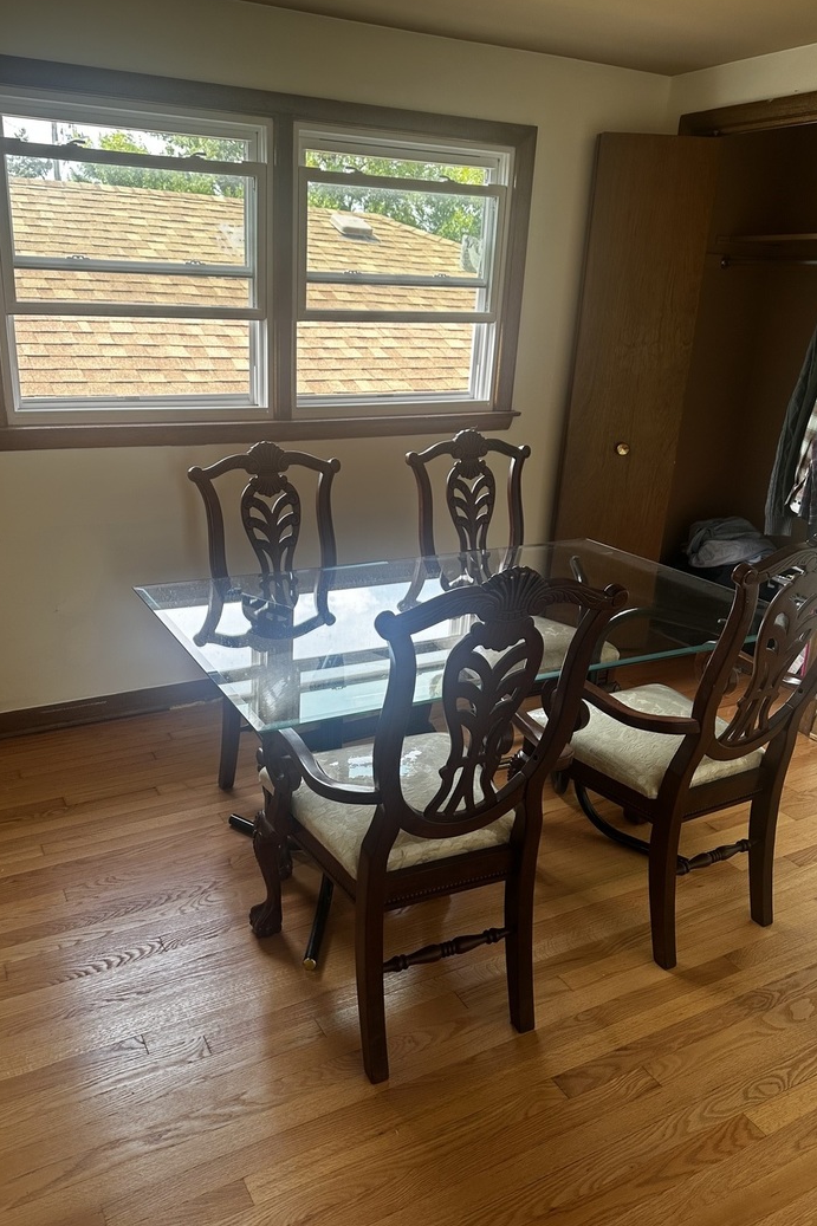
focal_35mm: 26
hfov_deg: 49.4
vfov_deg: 69.4
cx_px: 362
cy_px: 616
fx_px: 885
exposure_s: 1/150
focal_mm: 6.86
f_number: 1.78
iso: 100
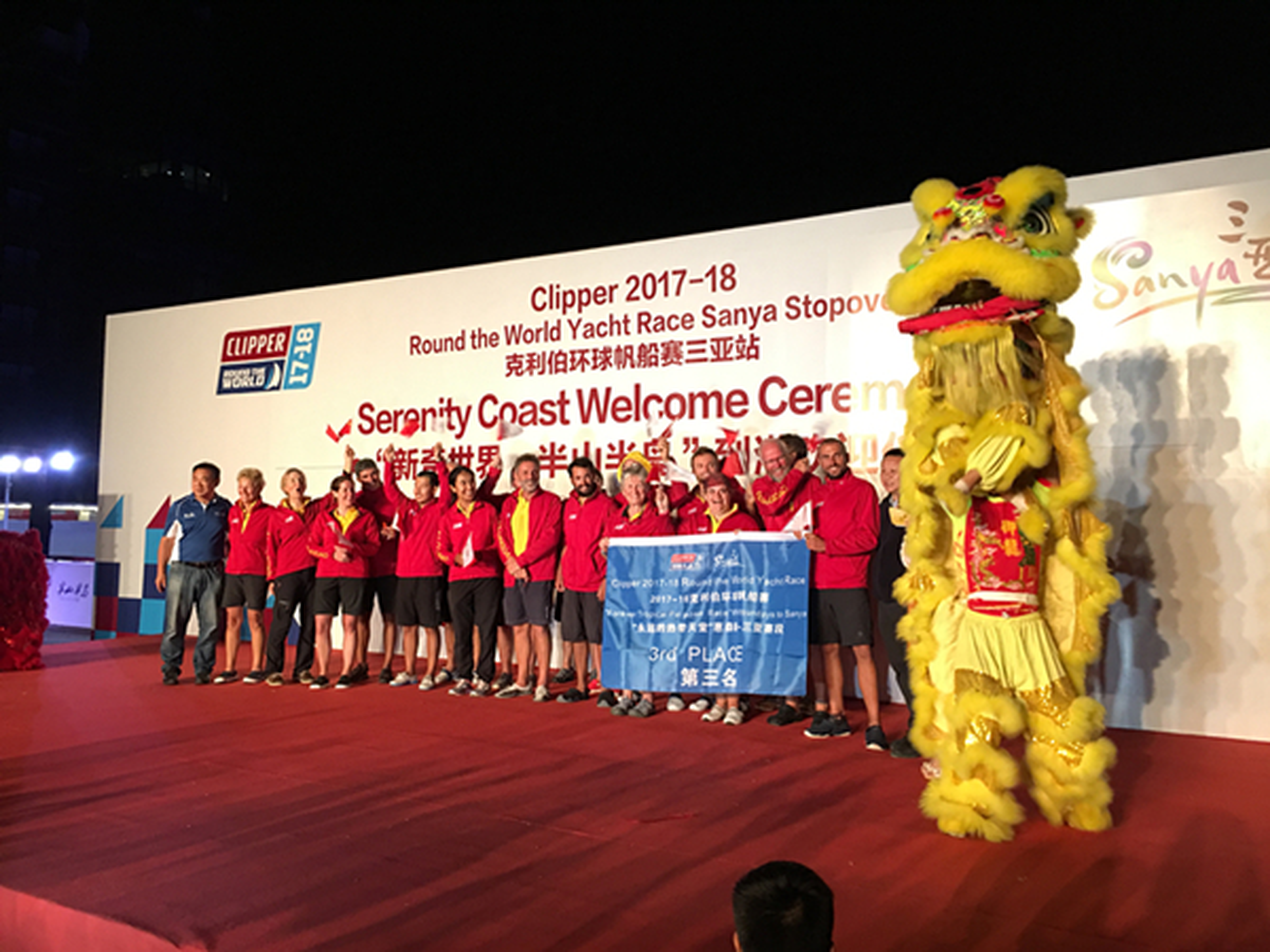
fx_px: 1064
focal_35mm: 29
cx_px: 635
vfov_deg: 48.2
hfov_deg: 61.7
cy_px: 476
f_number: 2.2
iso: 100
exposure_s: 1/10
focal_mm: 4.15
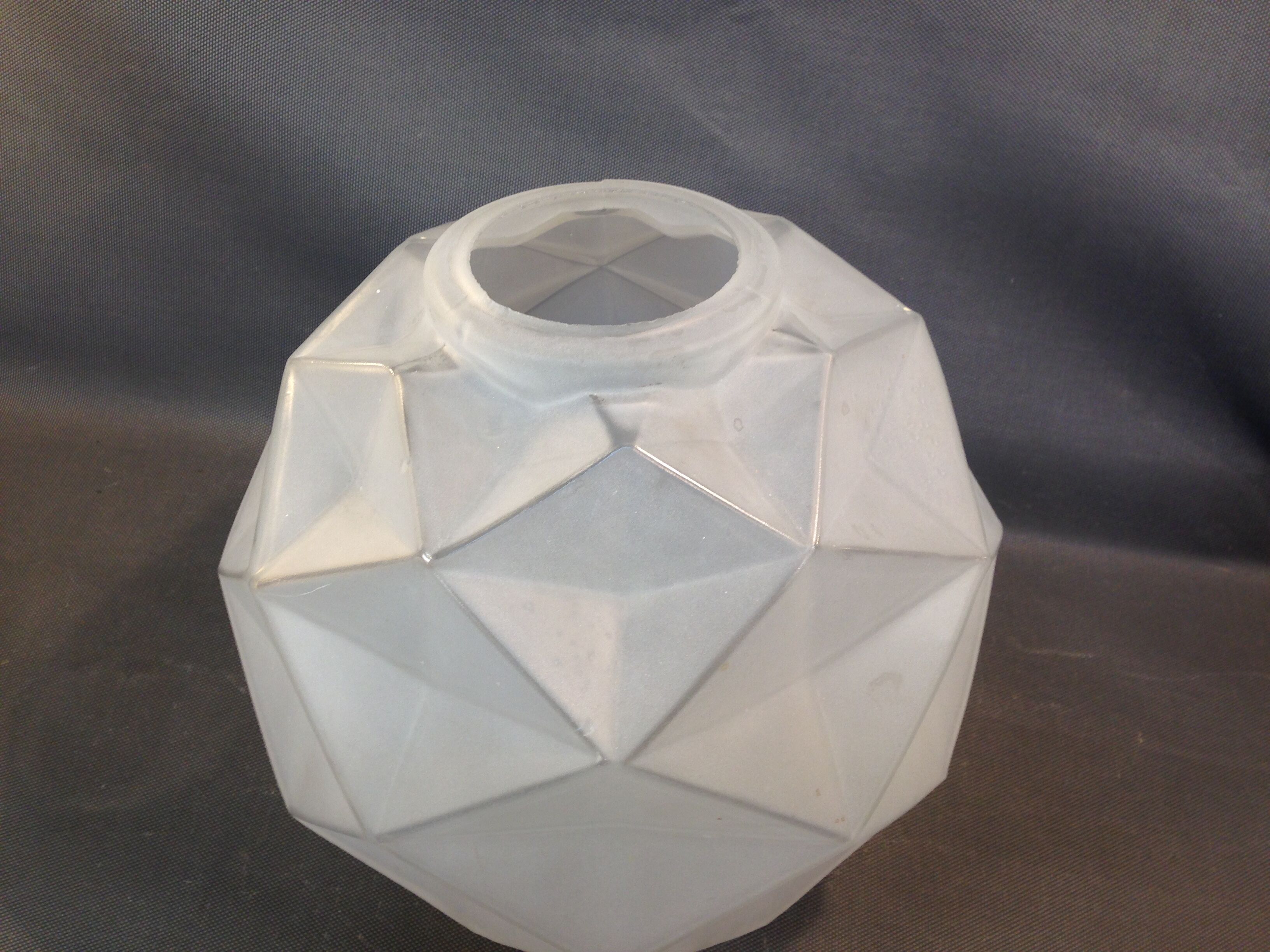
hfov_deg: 55.4
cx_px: 635
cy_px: 476
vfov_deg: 42.9
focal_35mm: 33
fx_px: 1211
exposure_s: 1/40
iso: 50
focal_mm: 4.12
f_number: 2.4
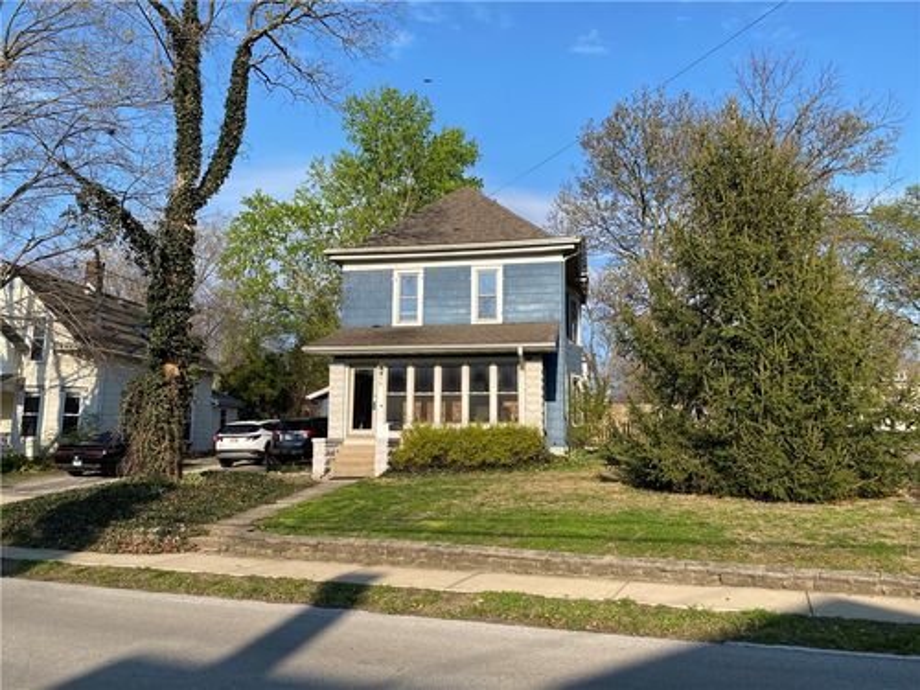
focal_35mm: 26
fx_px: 691
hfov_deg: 67.3
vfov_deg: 53.1
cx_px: 460
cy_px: 345
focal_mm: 4.25
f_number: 1.8
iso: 32
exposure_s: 1/2066
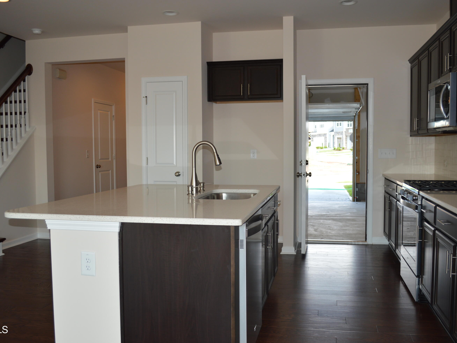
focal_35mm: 33
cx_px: 242
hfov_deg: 55.3
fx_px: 436
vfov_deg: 42.9
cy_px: 171
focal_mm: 20
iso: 160
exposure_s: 1/125
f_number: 4
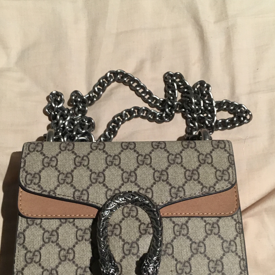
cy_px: 189
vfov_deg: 40.3
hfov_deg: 40.9
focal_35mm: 41
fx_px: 369
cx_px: 138
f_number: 2.2
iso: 200
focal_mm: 4.15
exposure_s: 1/25
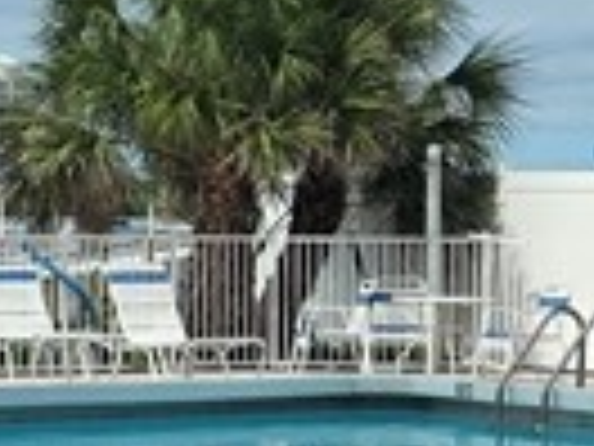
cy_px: 293
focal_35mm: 178
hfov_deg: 11.0
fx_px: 3054
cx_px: 603
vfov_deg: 8.3
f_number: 1.7
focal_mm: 6.3
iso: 80
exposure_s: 1/7333
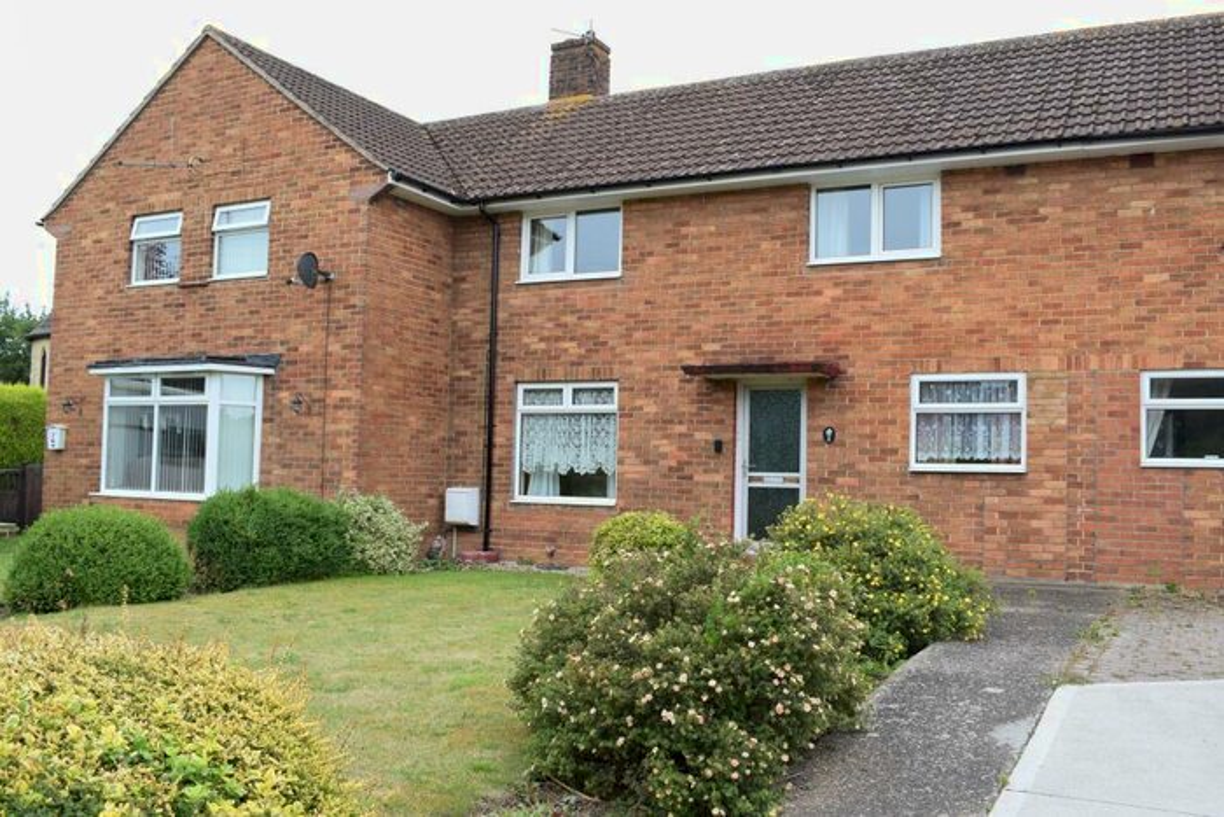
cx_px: 612
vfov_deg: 40.0
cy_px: 408
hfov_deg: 57.2
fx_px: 1122
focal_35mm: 33
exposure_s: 1/250
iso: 400
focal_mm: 22
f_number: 8
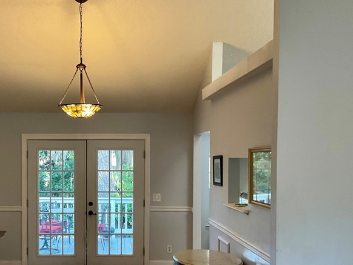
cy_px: 178
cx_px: 111
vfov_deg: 28.4
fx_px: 520
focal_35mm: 51
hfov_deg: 37.0
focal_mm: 3
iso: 64
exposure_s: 1/60
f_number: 1.8
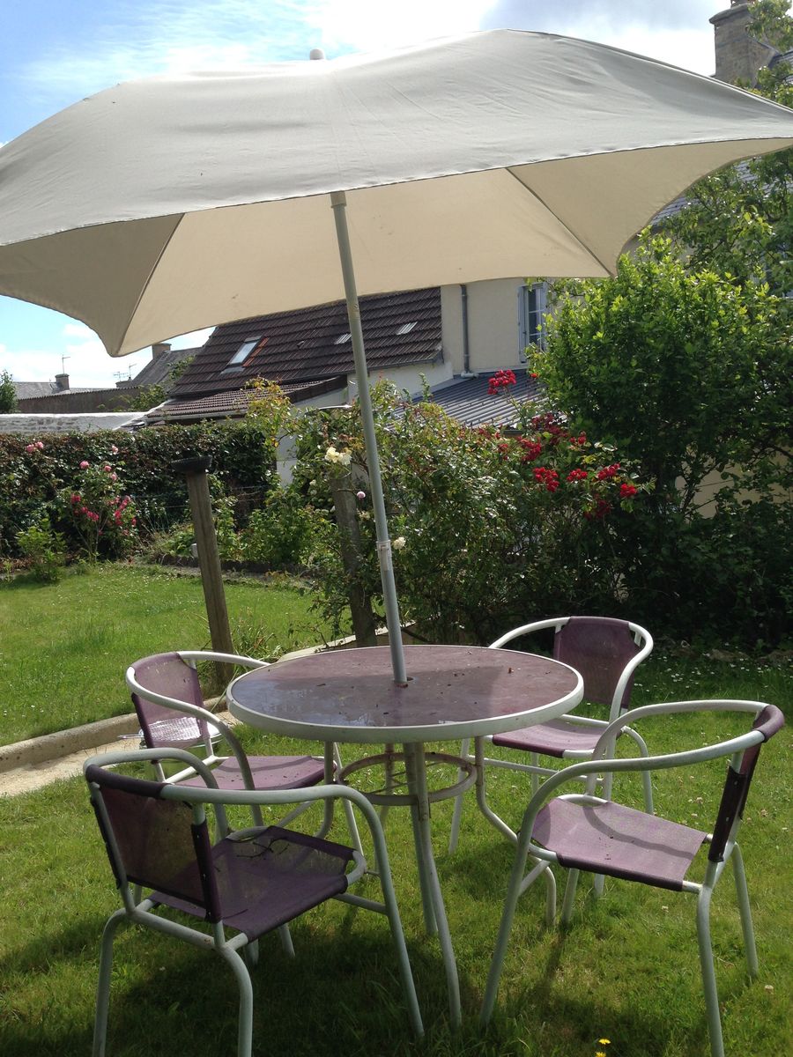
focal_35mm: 33
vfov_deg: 55.4
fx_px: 1008
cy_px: 528
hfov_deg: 42.9
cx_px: 396
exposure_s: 1/1153
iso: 50
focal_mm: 4.12
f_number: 2.4
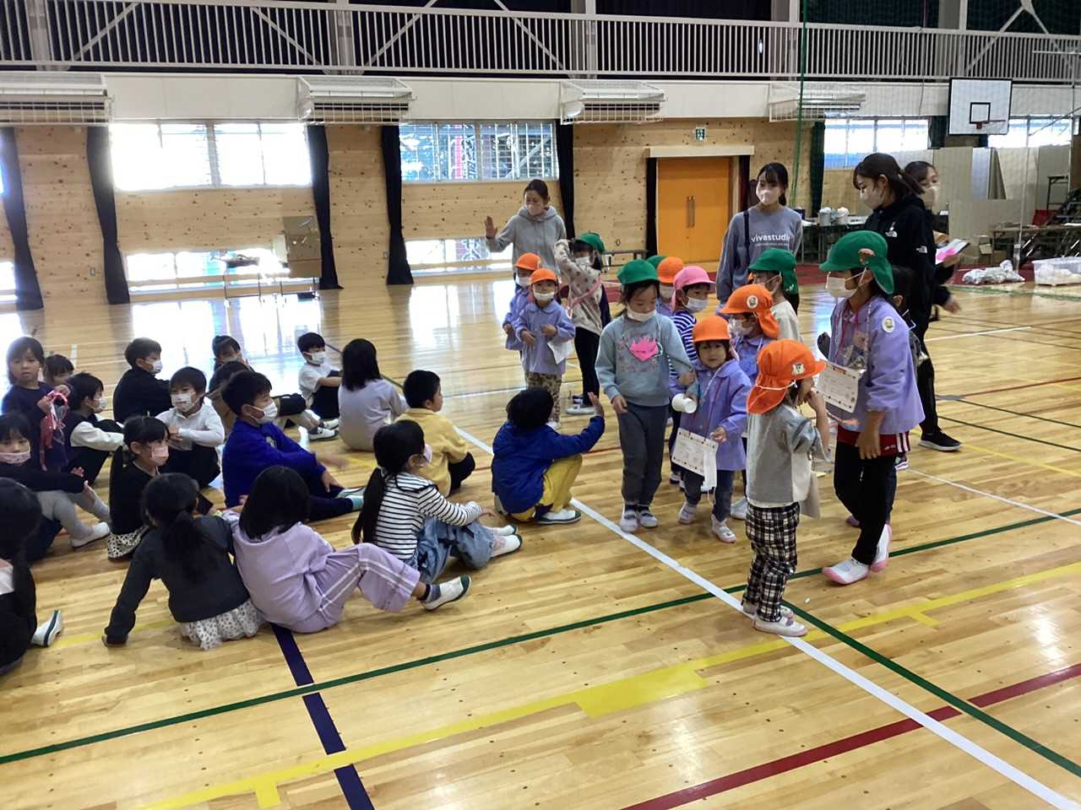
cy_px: 405
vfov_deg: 45.4
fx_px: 968
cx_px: 540
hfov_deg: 58.4
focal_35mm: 31
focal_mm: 3.3
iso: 125
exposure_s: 1/60
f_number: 2.4
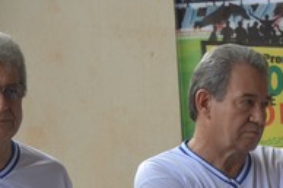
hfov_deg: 4.4
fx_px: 3685
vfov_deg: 2.9
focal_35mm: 469
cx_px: 223
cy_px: 201
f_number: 5.6
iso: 400
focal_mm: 135
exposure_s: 1/200
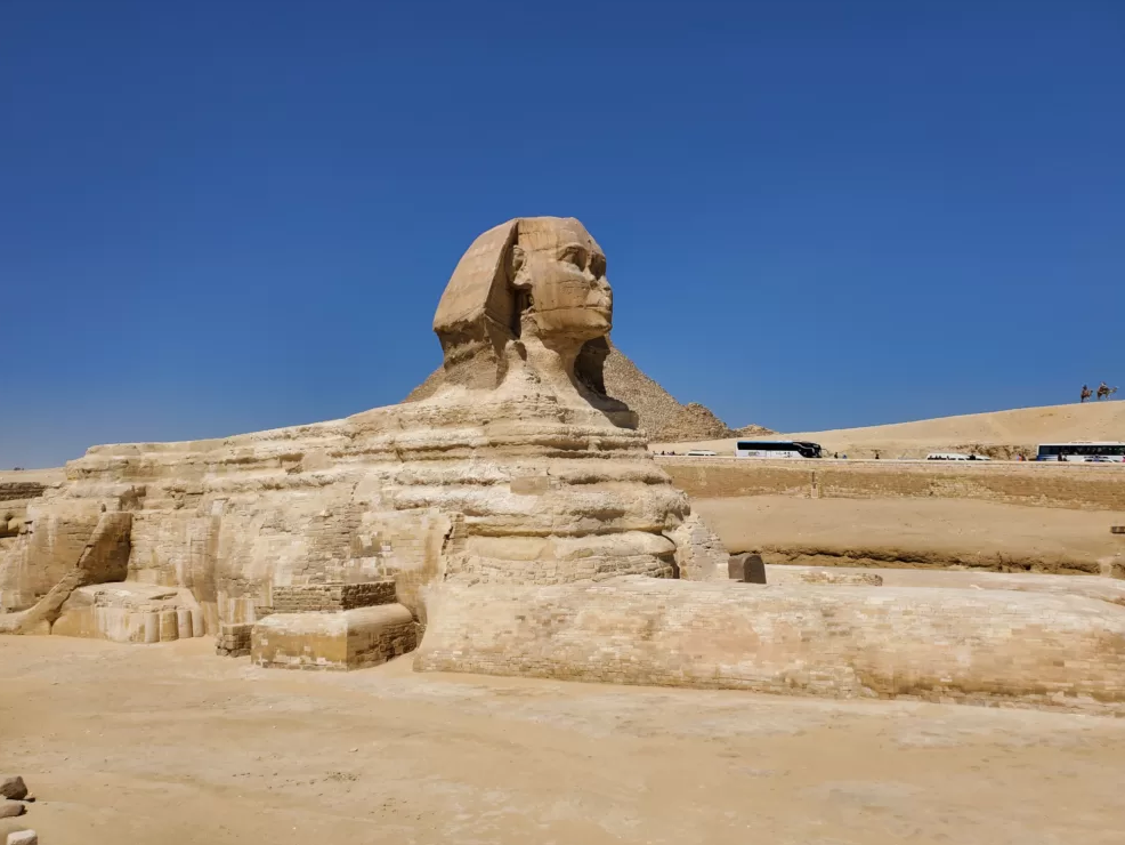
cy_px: 432
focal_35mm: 27
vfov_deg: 51.4
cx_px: 542
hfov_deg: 65.3
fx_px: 878
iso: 50
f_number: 2.4
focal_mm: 4.3
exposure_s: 1/4210
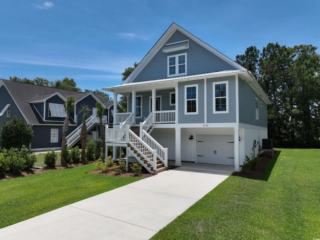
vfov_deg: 56.8
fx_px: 222
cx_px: 160
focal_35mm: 24
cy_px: 120
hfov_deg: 71.6
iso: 150
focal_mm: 12.29
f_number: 2.8
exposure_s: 1/3200
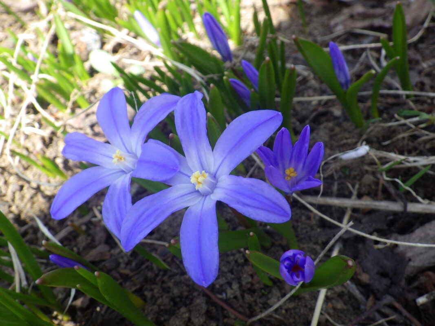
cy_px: 163
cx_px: 218
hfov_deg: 54.0
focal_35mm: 34
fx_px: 427
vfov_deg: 41.8
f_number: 4.6
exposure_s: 1/160
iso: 125
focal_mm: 6.1
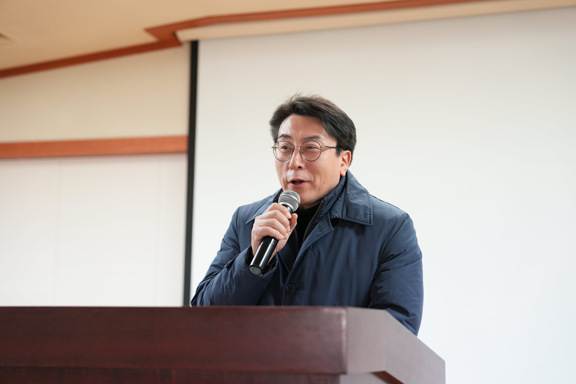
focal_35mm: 70
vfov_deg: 19.5
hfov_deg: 28.8
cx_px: 288
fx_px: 1120
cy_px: 192
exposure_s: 1/250
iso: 3200
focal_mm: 70
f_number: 2.8
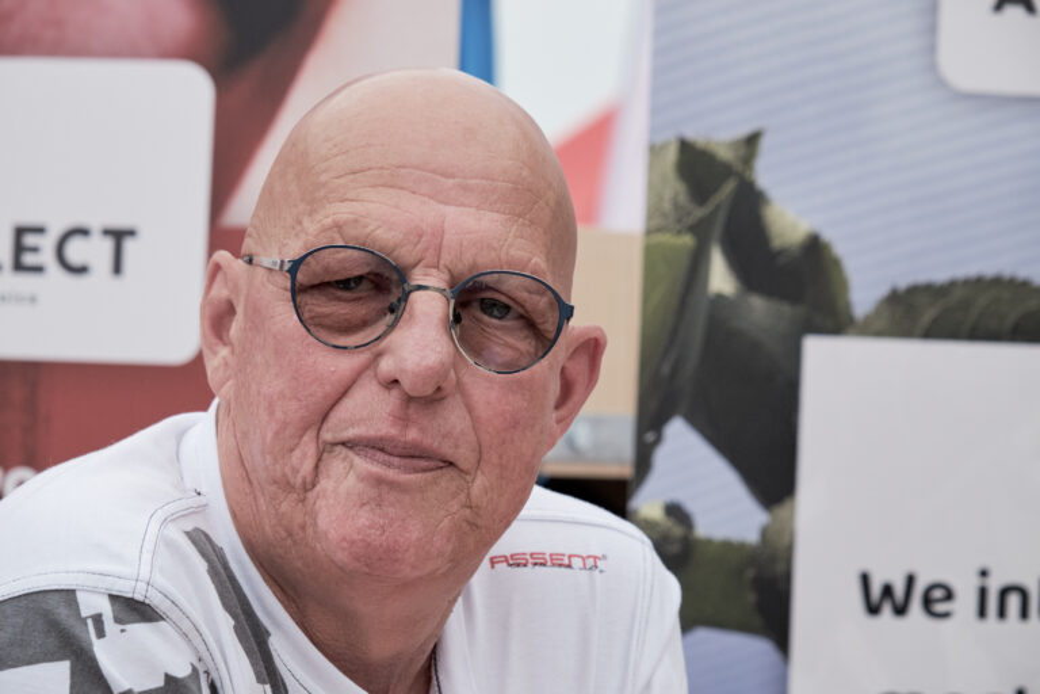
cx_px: 520
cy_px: 347
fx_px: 3380
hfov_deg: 17.5
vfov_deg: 11.7
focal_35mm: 117
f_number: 5.6
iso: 800
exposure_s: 1/2000
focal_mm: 78.1
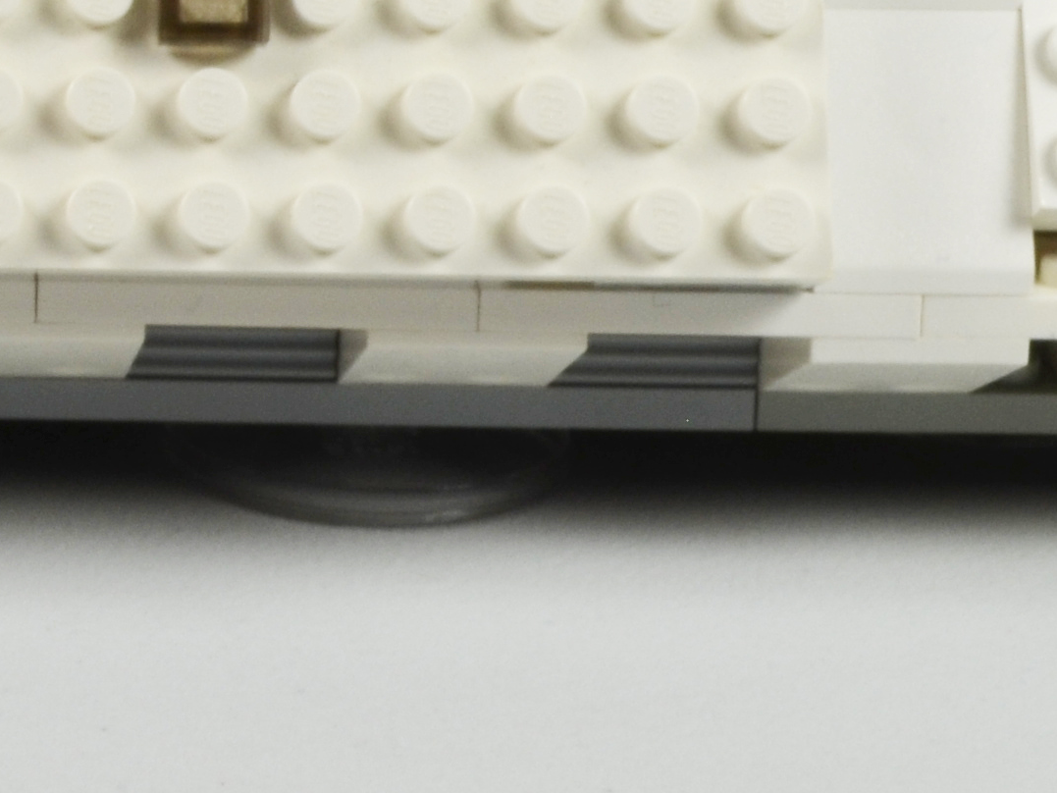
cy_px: -345
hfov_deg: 12.0
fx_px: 4825
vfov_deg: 9.2
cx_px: -509
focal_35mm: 158
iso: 250
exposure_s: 1/15
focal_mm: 24
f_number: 18
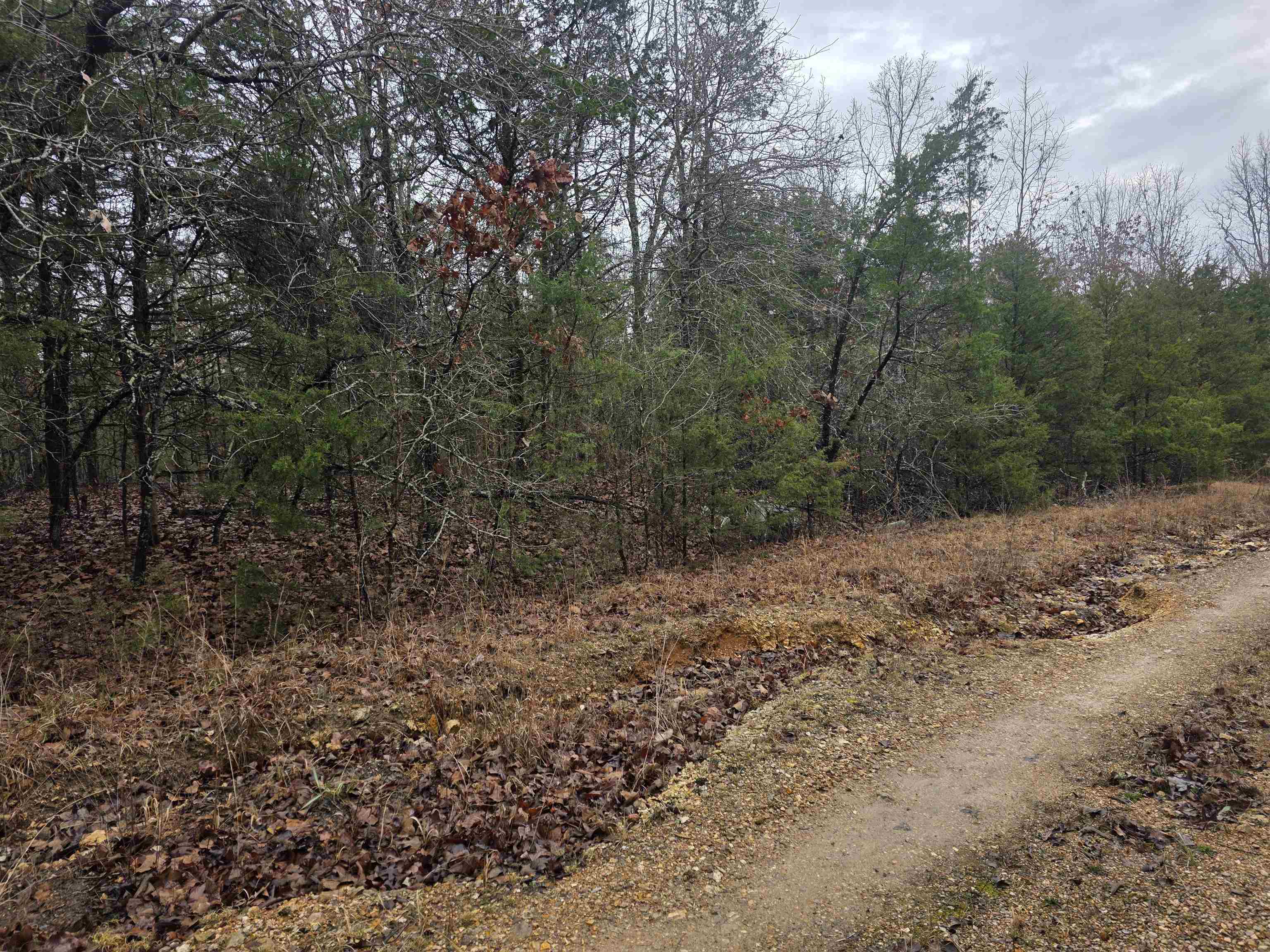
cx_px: 635
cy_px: 476
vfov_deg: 58.9
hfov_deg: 73.9
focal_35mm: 23
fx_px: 844
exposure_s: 1/359
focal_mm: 6.3
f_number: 1.7
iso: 32
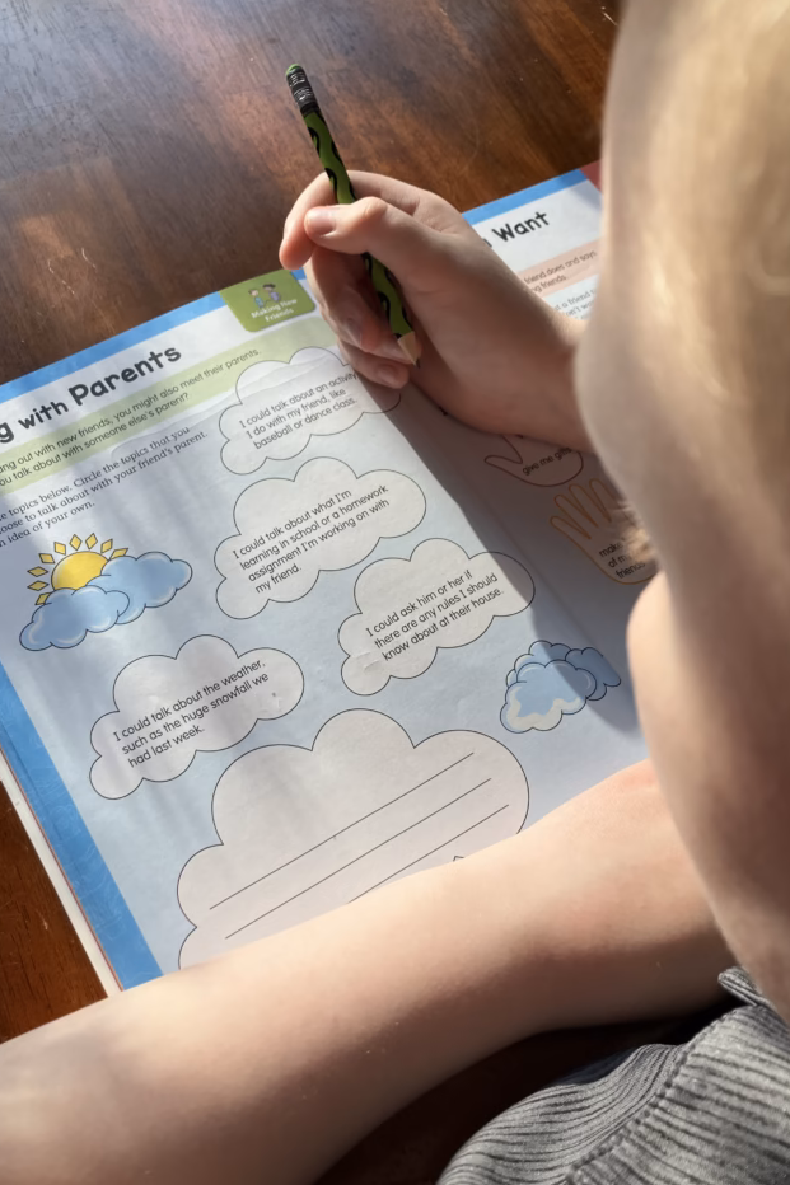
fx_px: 1054
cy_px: 615
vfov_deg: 58.7
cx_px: 319
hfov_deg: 40.9
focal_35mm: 32
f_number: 1.8
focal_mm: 3.99
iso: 25
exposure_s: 1/256
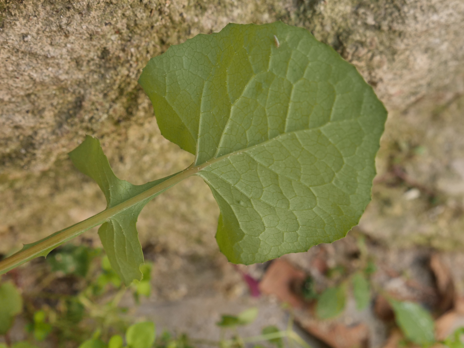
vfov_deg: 21.0
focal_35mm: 70
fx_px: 938
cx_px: 232
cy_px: 174
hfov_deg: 27.8
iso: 640
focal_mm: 35
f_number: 7.1
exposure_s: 1/250
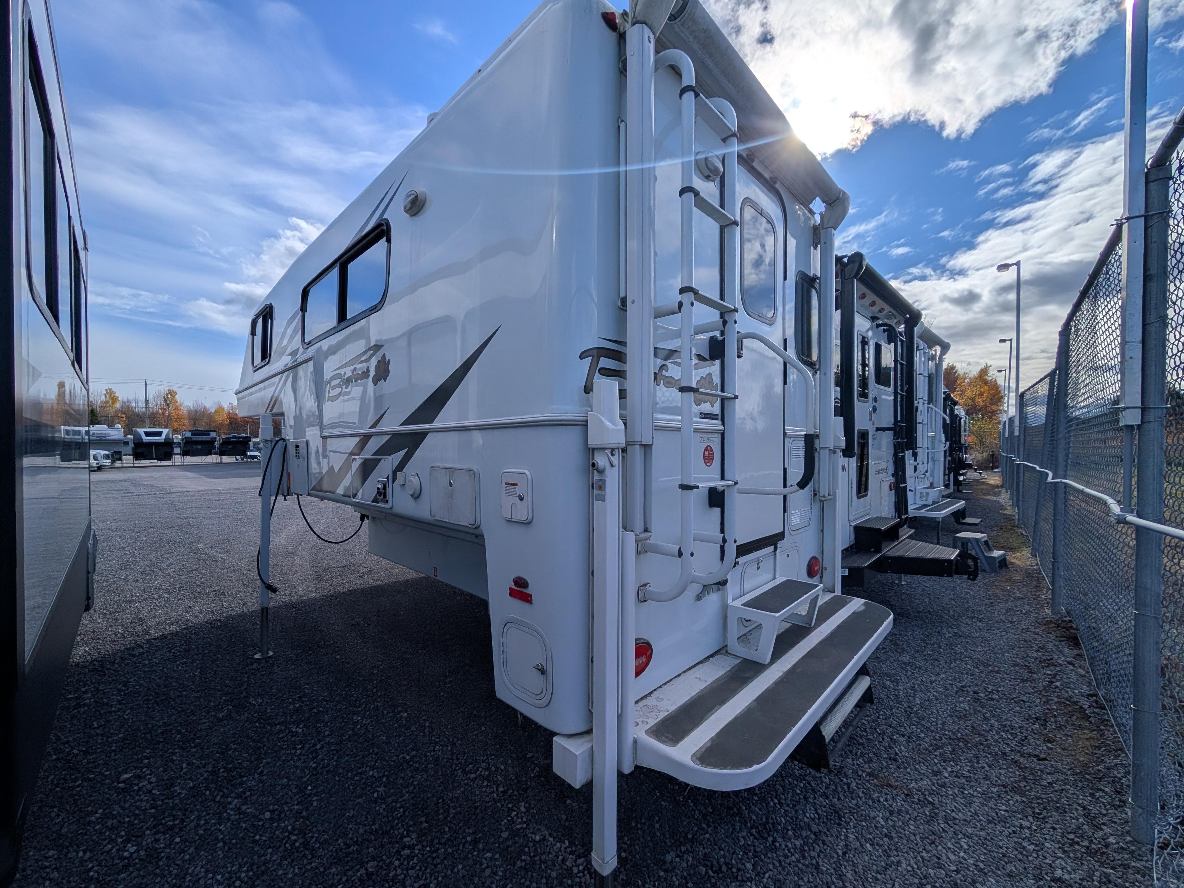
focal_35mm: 13
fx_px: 445
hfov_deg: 106.0
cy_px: 452
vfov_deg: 89.9
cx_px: 555
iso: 57
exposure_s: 1/14706
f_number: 1.7
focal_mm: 2.02
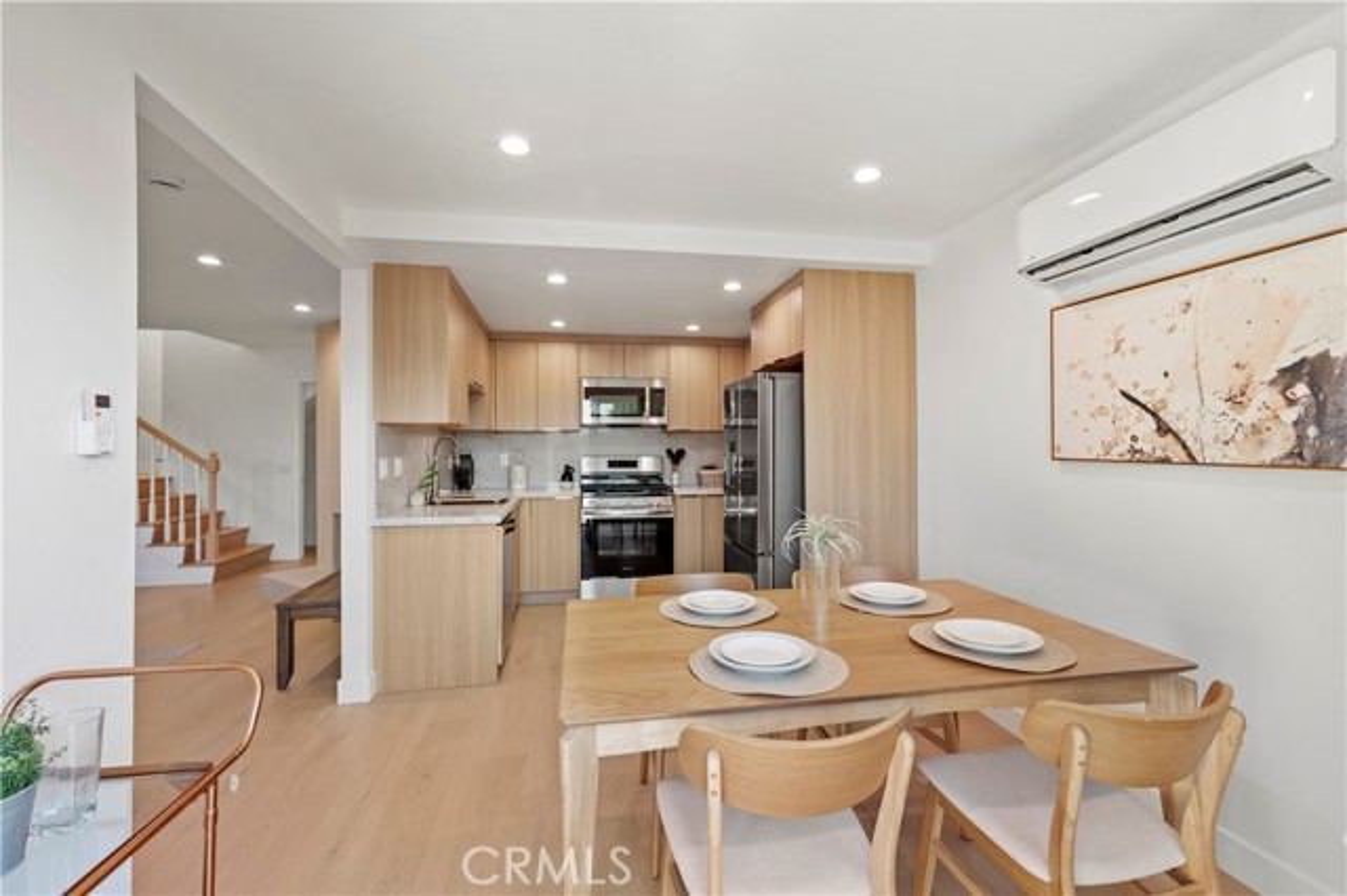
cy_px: 448
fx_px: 561
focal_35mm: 15
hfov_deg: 100.4
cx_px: 674
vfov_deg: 77.3
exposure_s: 1/6
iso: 400
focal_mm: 15
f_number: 9
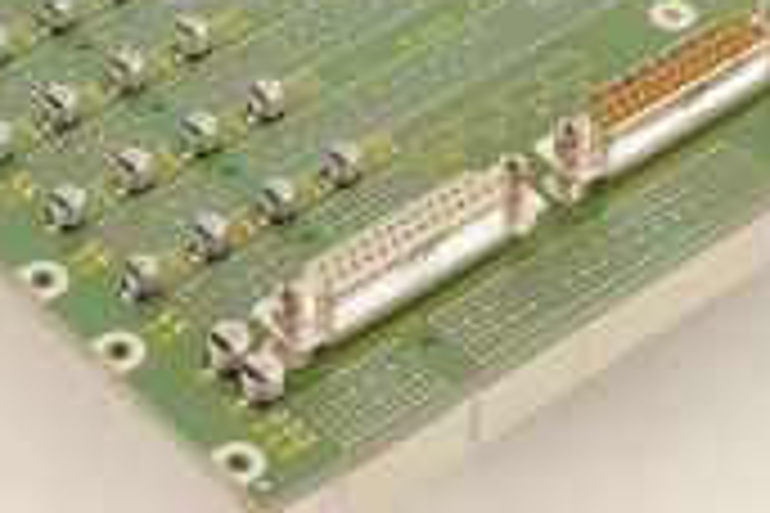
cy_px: -101
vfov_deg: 7.8
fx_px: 3743
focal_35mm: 175
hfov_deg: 11.7
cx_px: 374
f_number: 11
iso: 1600
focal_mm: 50
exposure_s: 1/125
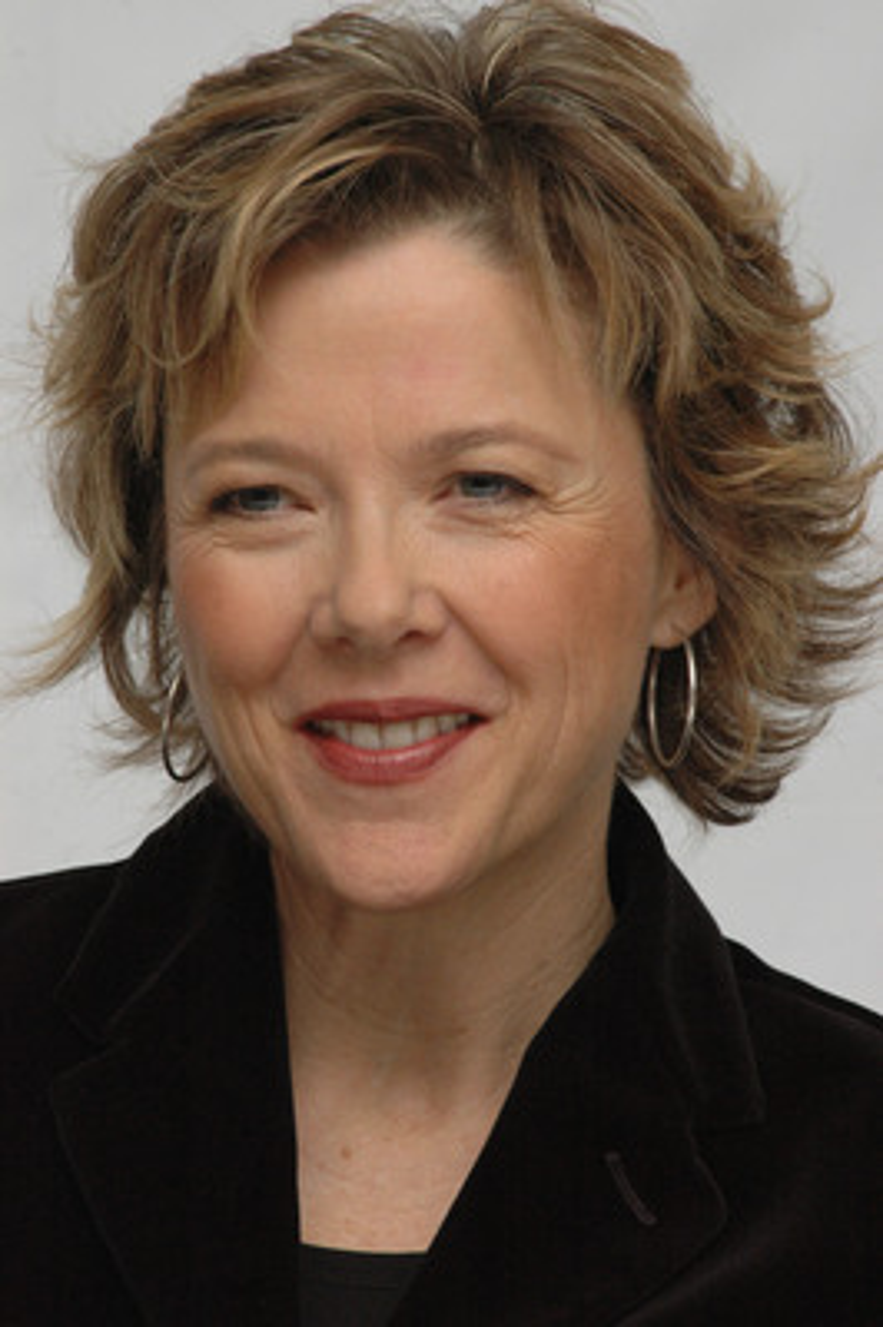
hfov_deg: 5.4
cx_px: 442
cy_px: 664
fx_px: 9397
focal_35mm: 255
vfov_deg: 8.1
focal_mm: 170
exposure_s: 1/1250
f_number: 9
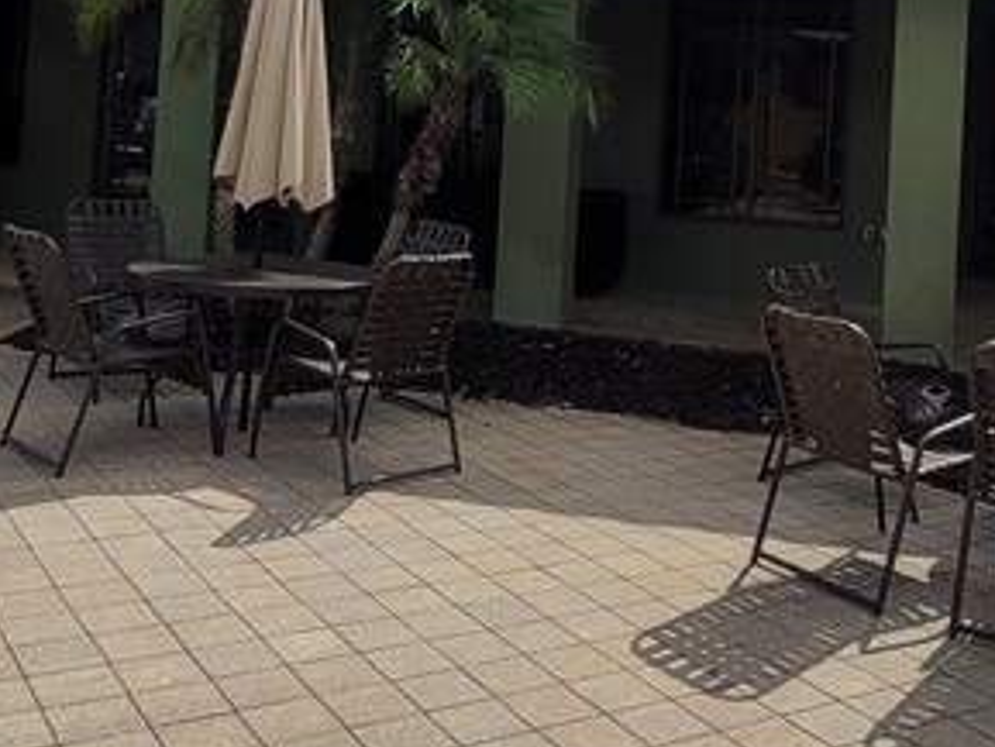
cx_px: 620
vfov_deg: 29.6
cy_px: 14
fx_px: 1323
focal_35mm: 46
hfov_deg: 40.9
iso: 40
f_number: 2.2
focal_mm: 1.74
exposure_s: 1/2246
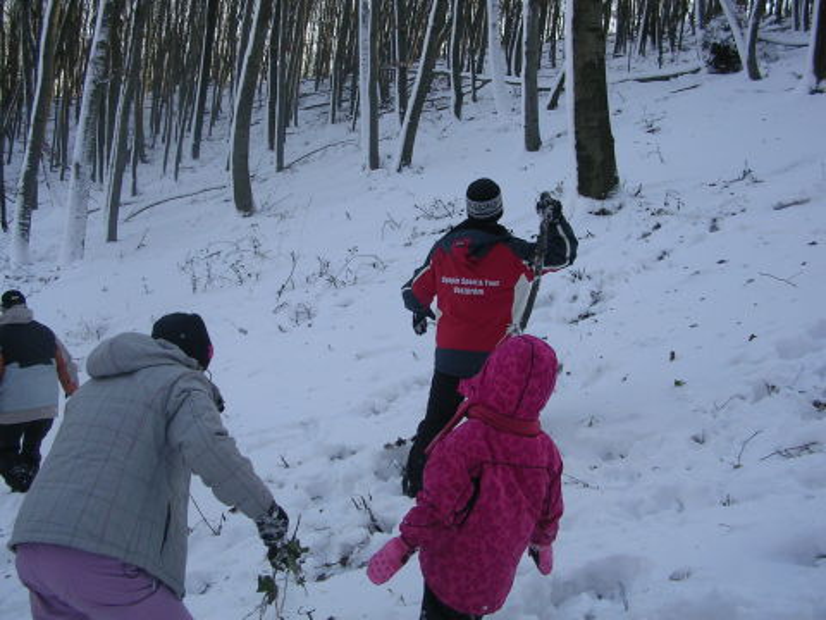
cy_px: 310
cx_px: 413
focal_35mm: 38
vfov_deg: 37.7
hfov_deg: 49.0
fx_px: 907
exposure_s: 1/478
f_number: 2.8
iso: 50
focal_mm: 5.8
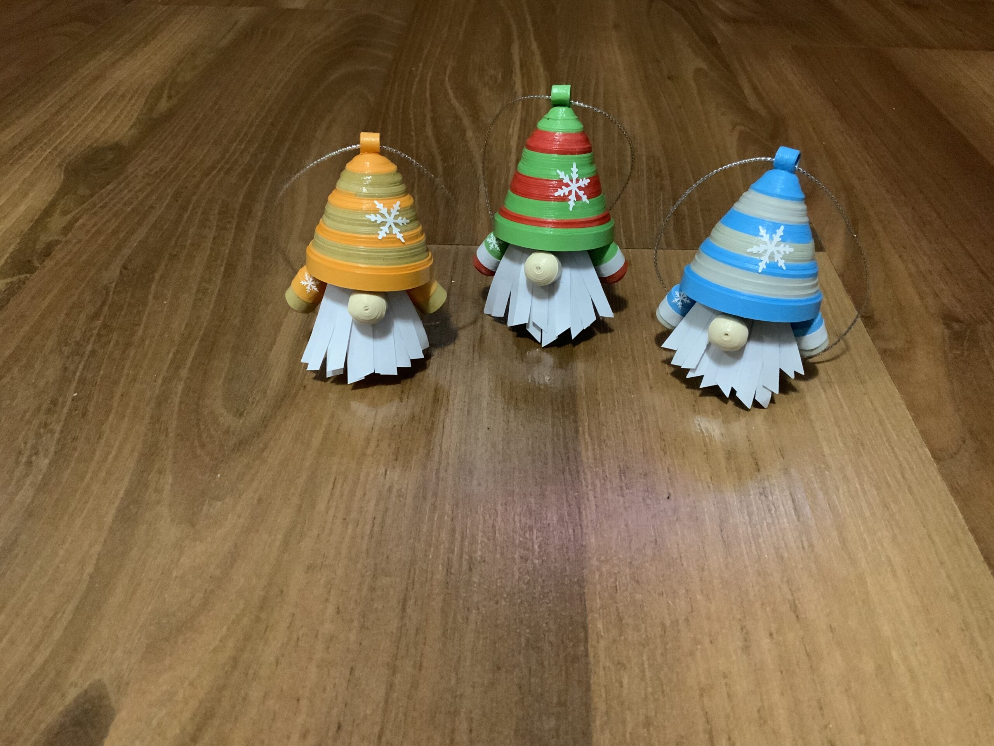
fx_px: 833
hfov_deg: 61.7
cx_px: 497
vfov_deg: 48.2
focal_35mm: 29
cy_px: 373
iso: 500
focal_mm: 3
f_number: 1.8
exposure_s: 1/30
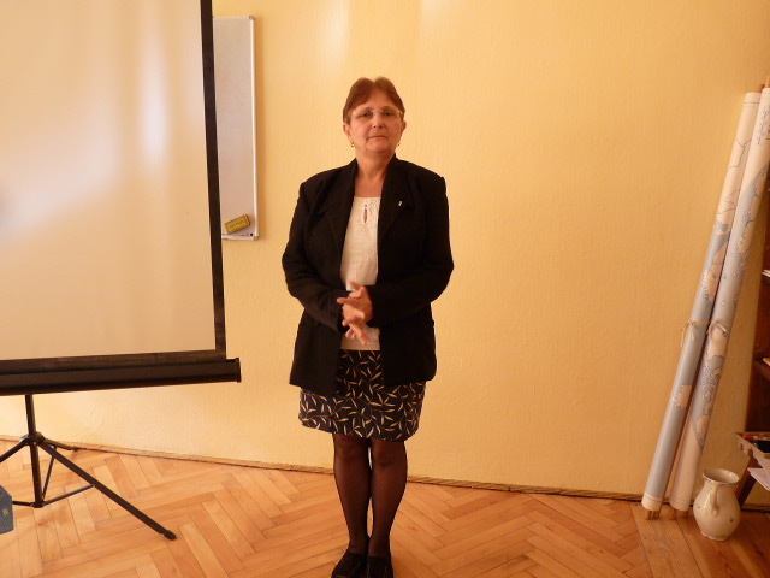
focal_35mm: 27
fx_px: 601
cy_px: 289
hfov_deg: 65.3
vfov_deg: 51.4
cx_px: 385
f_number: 2.8
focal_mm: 4.8
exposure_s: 1/30
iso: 160
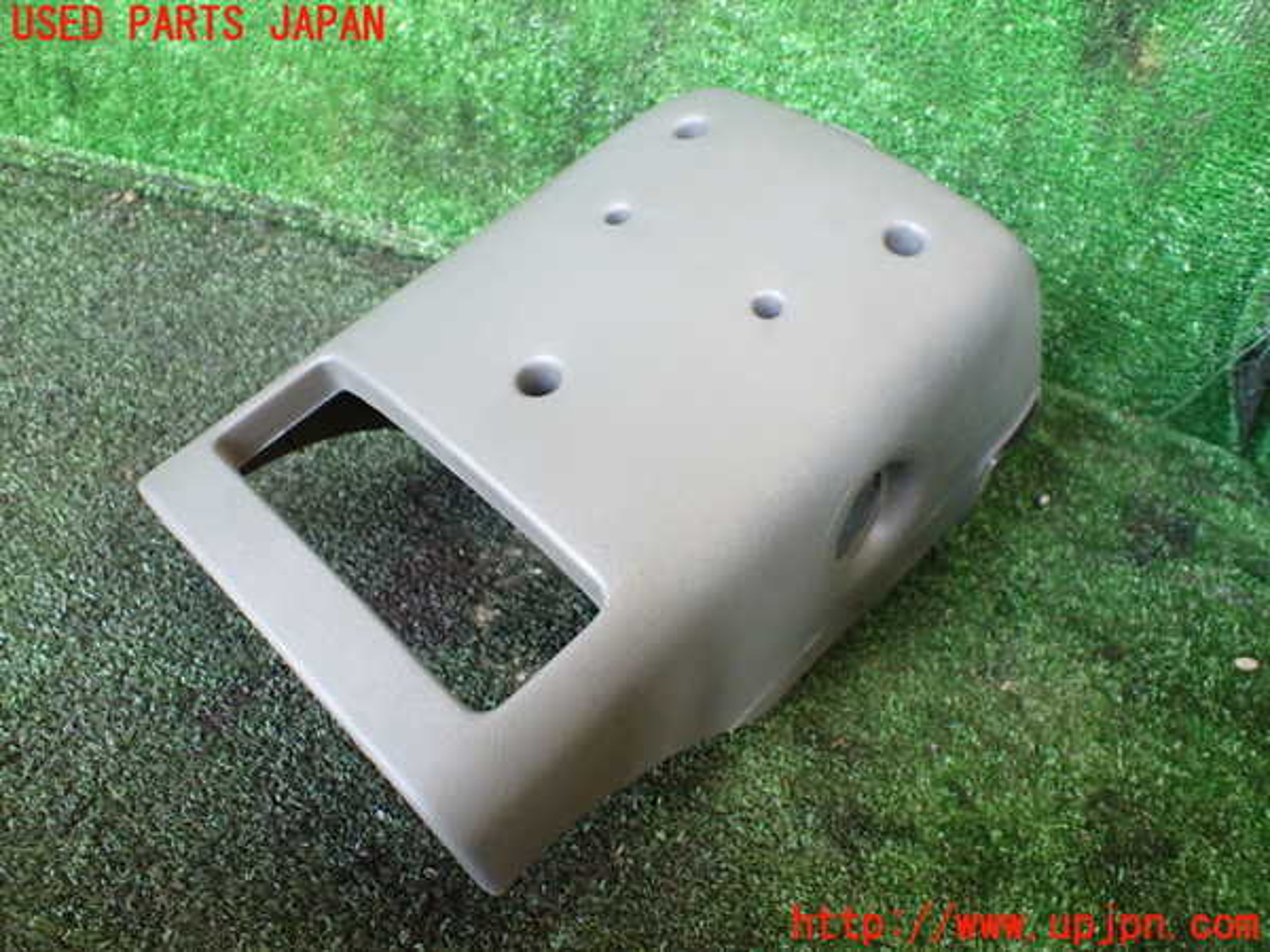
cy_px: 476
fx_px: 1101
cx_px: 635
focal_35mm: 30
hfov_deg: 60.0
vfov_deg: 46.8
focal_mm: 5.4
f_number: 2.3
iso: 800
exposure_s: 1/60
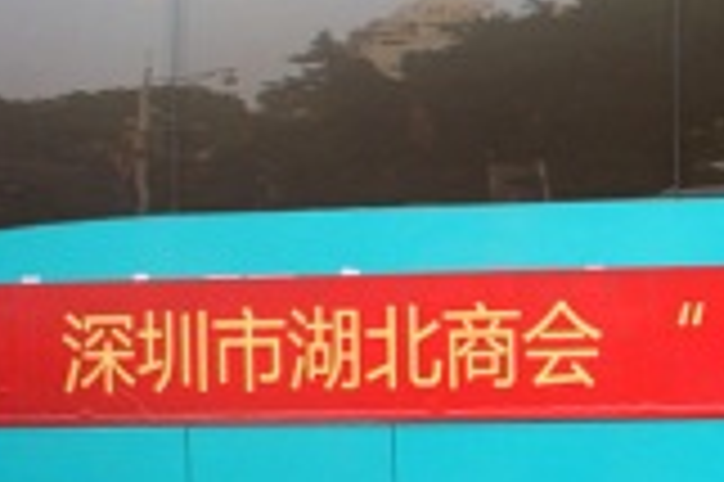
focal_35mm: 84
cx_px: 1088
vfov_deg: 16.2
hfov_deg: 20.6
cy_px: 351
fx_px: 1688
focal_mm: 18
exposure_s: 1/30
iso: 160
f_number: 3.5
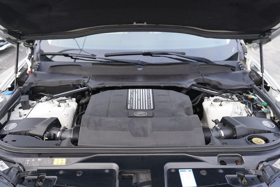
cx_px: 140
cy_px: 94
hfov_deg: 57.2
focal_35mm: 33
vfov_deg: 40.0
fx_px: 257
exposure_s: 1/160
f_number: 4
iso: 640
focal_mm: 33
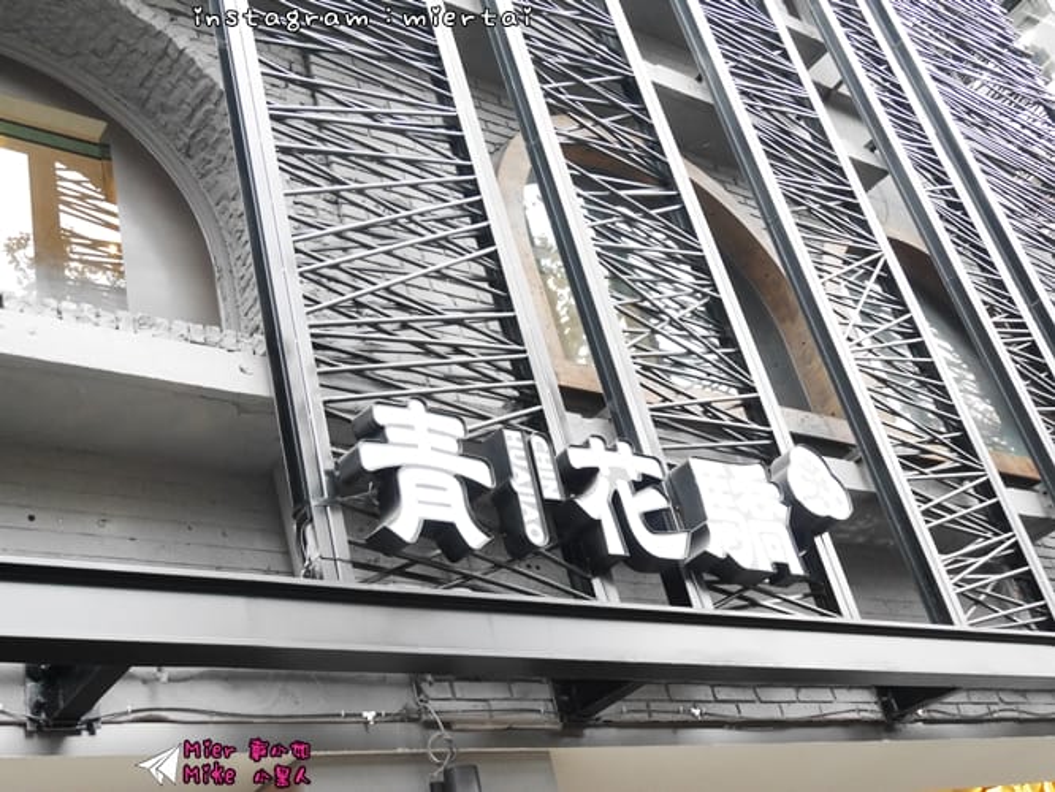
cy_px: 396
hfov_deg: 42.9
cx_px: 528
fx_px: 1341
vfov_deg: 32.9
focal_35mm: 44
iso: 2000
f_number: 4.8
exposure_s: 1/60
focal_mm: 22
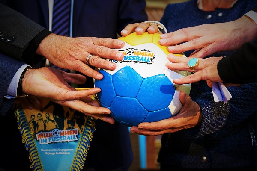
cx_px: 128
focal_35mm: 62
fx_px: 443
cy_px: 86
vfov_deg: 21.9
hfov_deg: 32.4
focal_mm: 62
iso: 1250
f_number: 5.6
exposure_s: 1/160
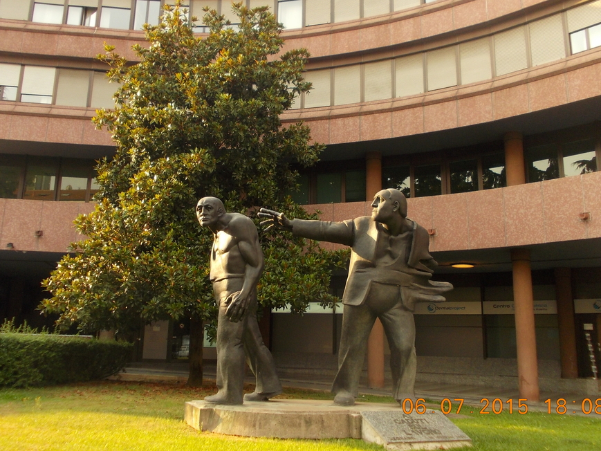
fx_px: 573
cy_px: 203
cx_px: 288
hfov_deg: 55.3
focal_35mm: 33
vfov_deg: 42.9
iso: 80
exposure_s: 1/160
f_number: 2.7
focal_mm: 4
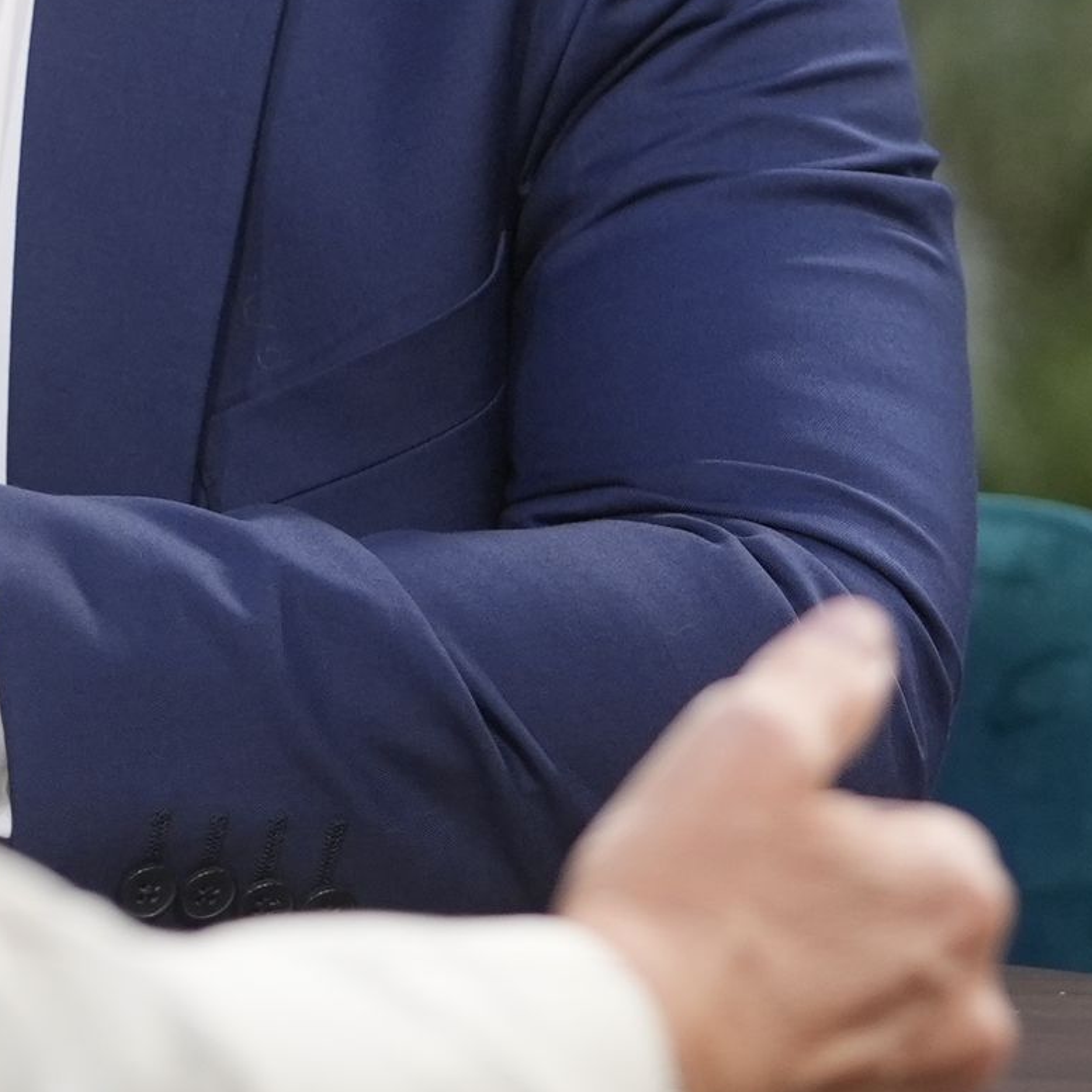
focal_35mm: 411
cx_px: -173
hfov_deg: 4.3
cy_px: -235
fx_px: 14669
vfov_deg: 4.3
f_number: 2.8
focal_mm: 94
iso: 1000
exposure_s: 1/400
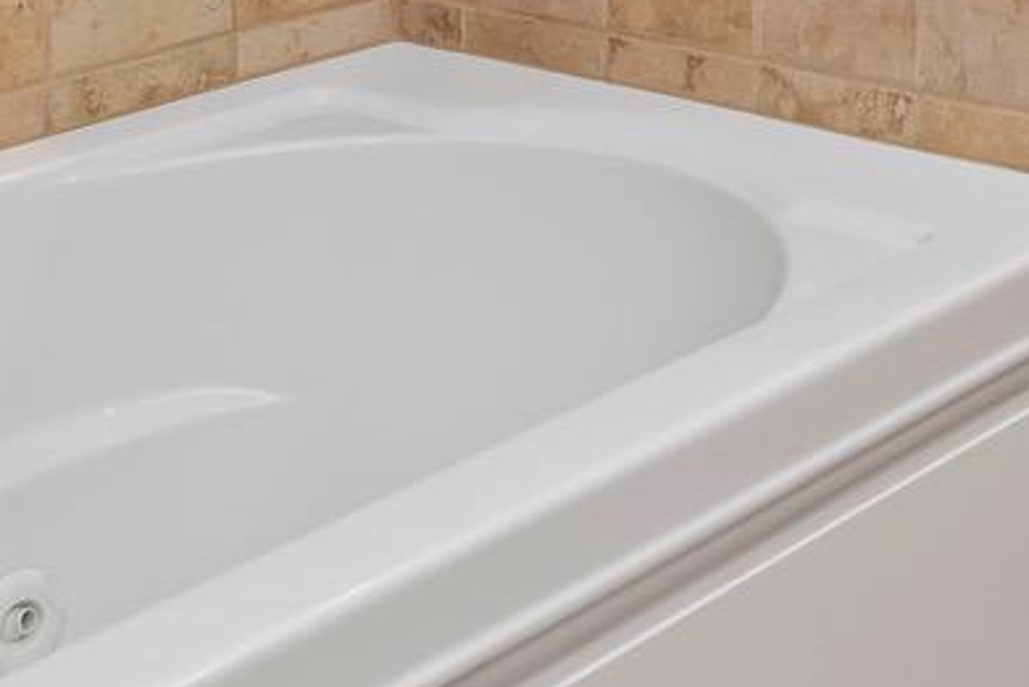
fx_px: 2545
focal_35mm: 89
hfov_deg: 21.3
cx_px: 1213
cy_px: -636
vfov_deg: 13.4
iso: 400
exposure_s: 1/5
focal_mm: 17
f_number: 7.1
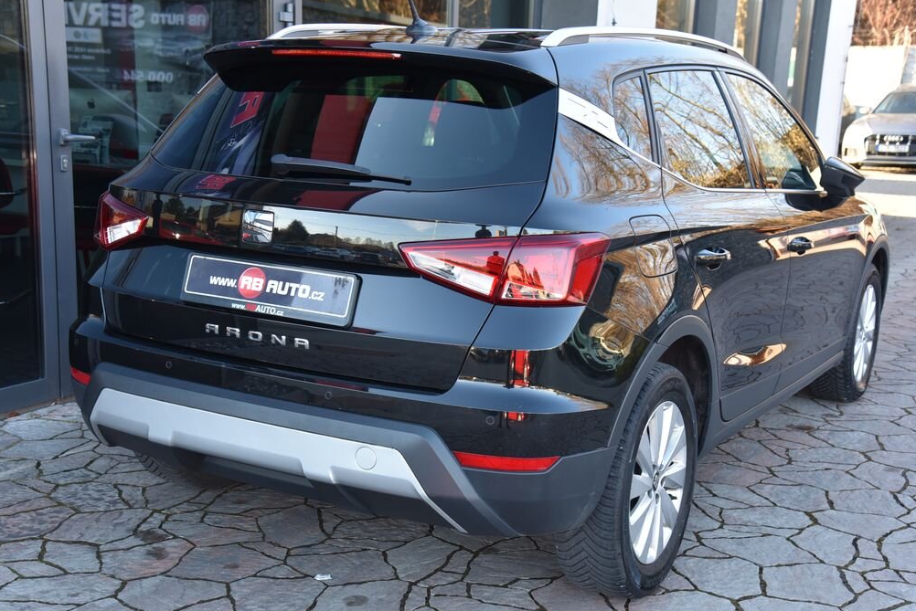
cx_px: 450
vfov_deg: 28.7
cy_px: 309
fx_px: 1196
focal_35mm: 47
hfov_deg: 41.9
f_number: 5
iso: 500
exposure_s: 1/100
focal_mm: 46
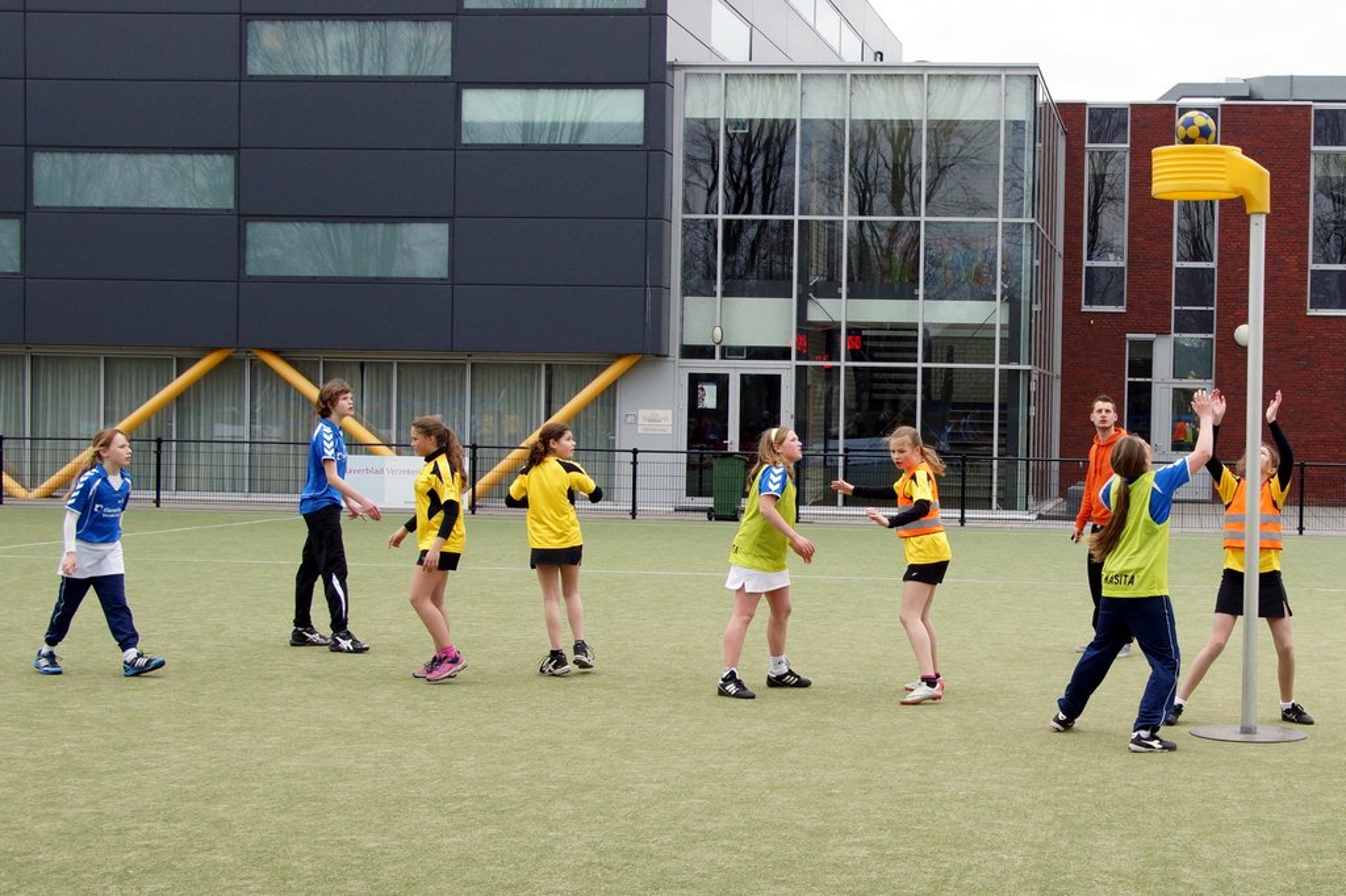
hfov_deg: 49.6
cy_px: 448
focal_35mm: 39
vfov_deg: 34.2
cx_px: 673
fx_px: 1458
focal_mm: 26
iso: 400
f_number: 6.3
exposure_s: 1/640
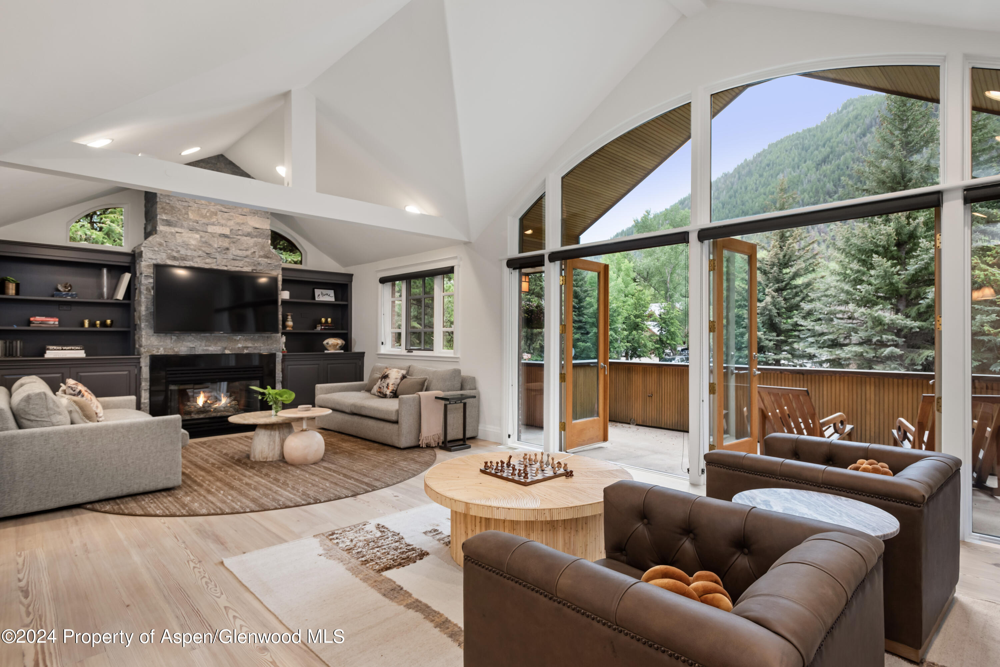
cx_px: 500
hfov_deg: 86.9
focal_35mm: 19
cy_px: 334
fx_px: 528
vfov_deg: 64.6
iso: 500
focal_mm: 19
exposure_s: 1/8
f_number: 7.1
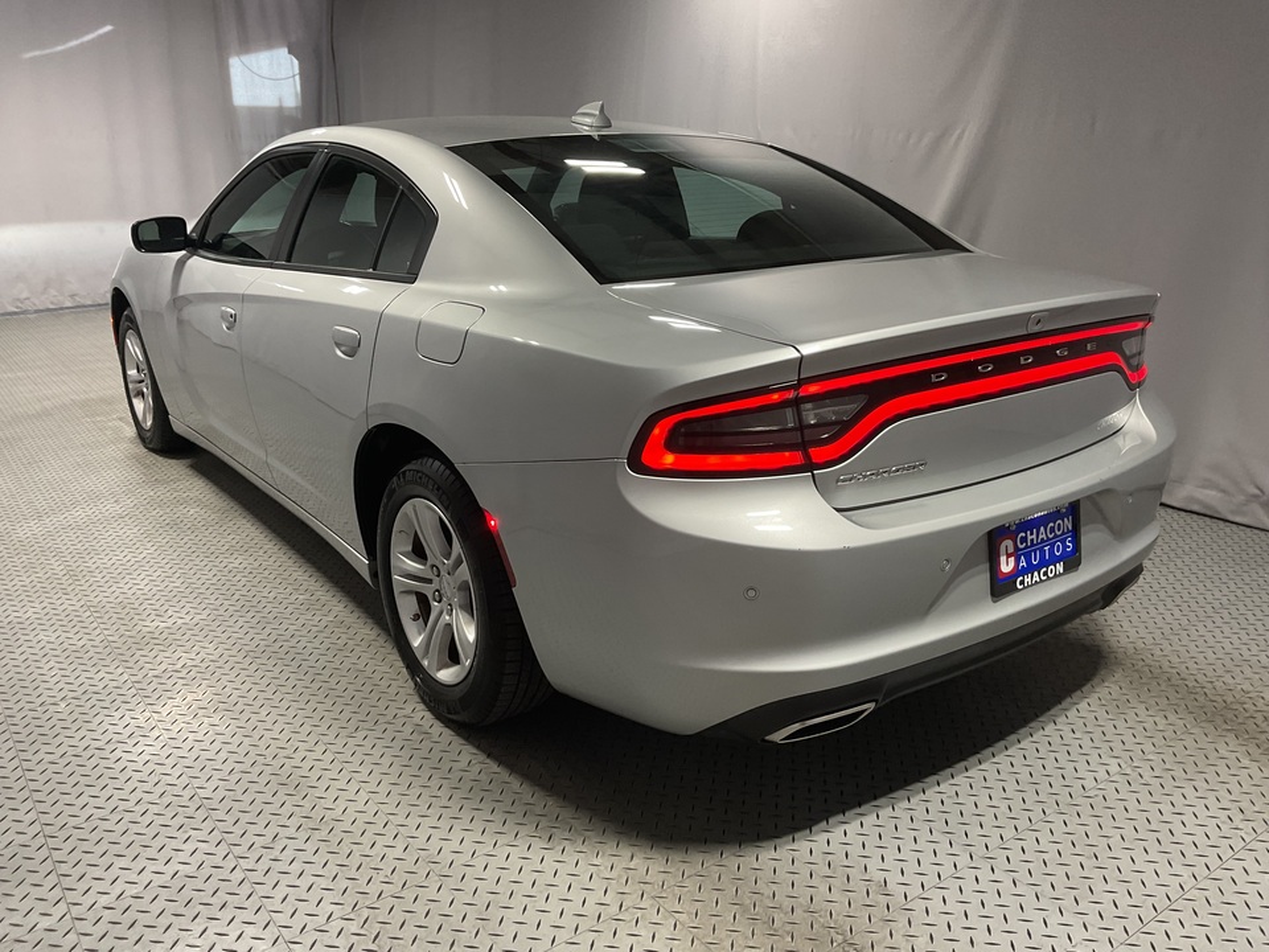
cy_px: 476
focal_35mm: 29
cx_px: 634
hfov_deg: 61.7
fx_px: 1063
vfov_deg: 48.2
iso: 64
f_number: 1.8
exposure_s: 1/120
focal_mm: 3
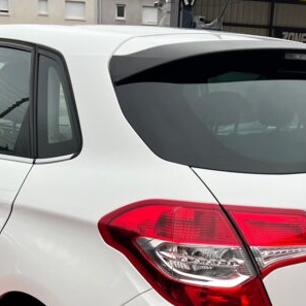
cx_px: 178
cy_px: 280
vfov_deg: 26.7
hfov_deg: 27.7
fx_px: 620
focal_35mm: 62
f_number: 1.5
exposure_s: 1/466
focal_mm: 5.7
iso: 50
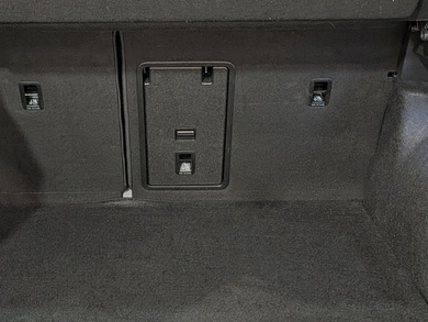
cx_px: 178
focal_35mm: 63
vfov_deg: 23.3
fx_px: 779
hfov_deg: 30.6
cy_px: 184
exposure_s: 1/120
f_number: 1.7
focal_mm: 4.53
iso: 165
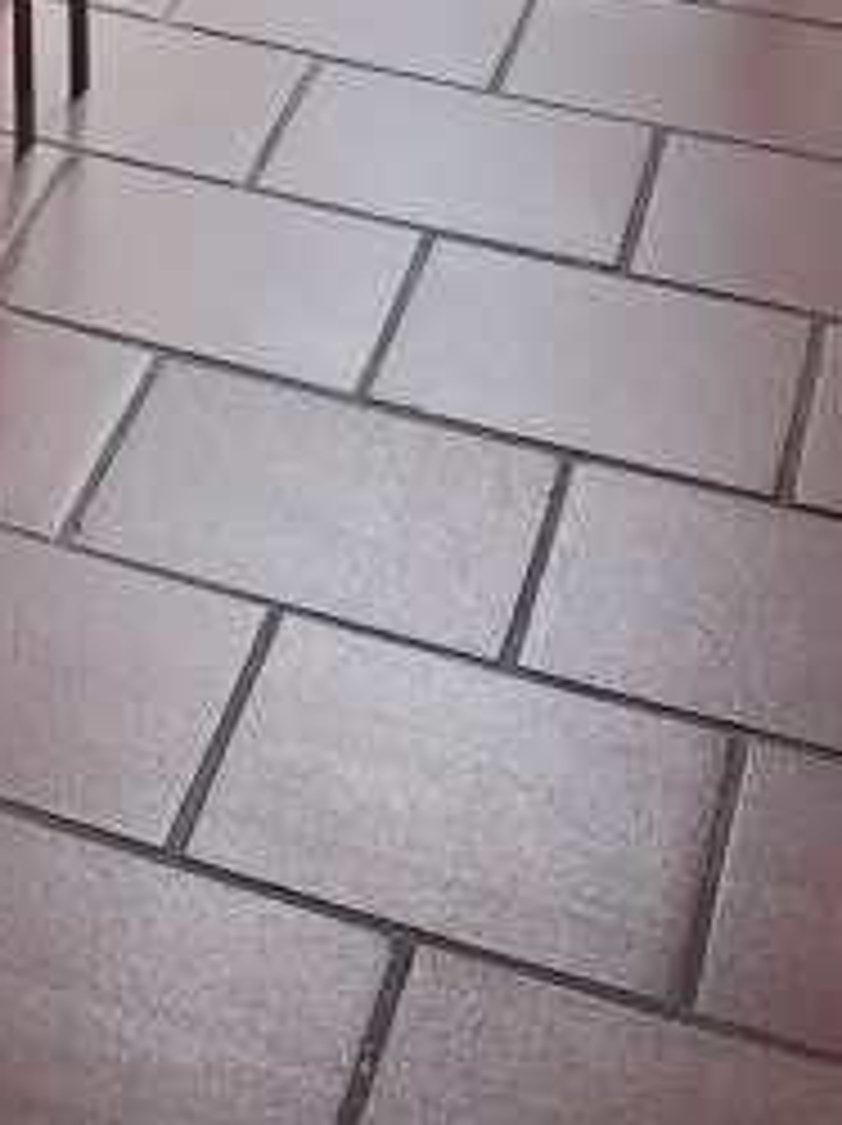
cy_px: -774
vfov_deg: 16.3
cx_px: -698
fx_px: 3411
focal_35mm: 105
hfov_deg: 12.7
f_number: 1.7
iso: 125
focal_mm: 3.92
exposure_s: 1/50
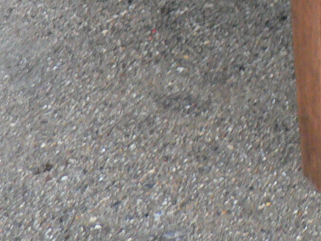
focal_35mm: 136
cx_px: 433
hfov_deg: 13.9
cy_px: -209
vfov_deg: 10.2
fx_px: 1261
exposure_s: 1/10
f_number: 2.8
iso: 200
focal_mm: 6
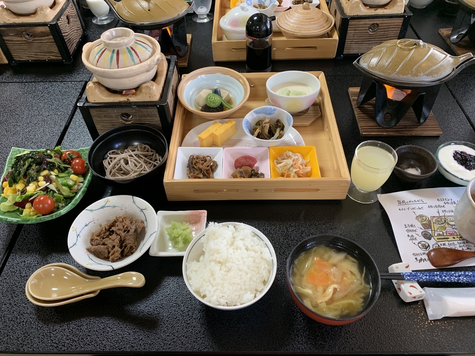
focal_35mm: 26
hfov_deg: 67.3
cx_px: 238
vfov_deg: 53.1
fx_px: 357
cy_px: 178
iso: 200
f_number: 1.8
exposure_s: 1/60
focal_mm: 4.25
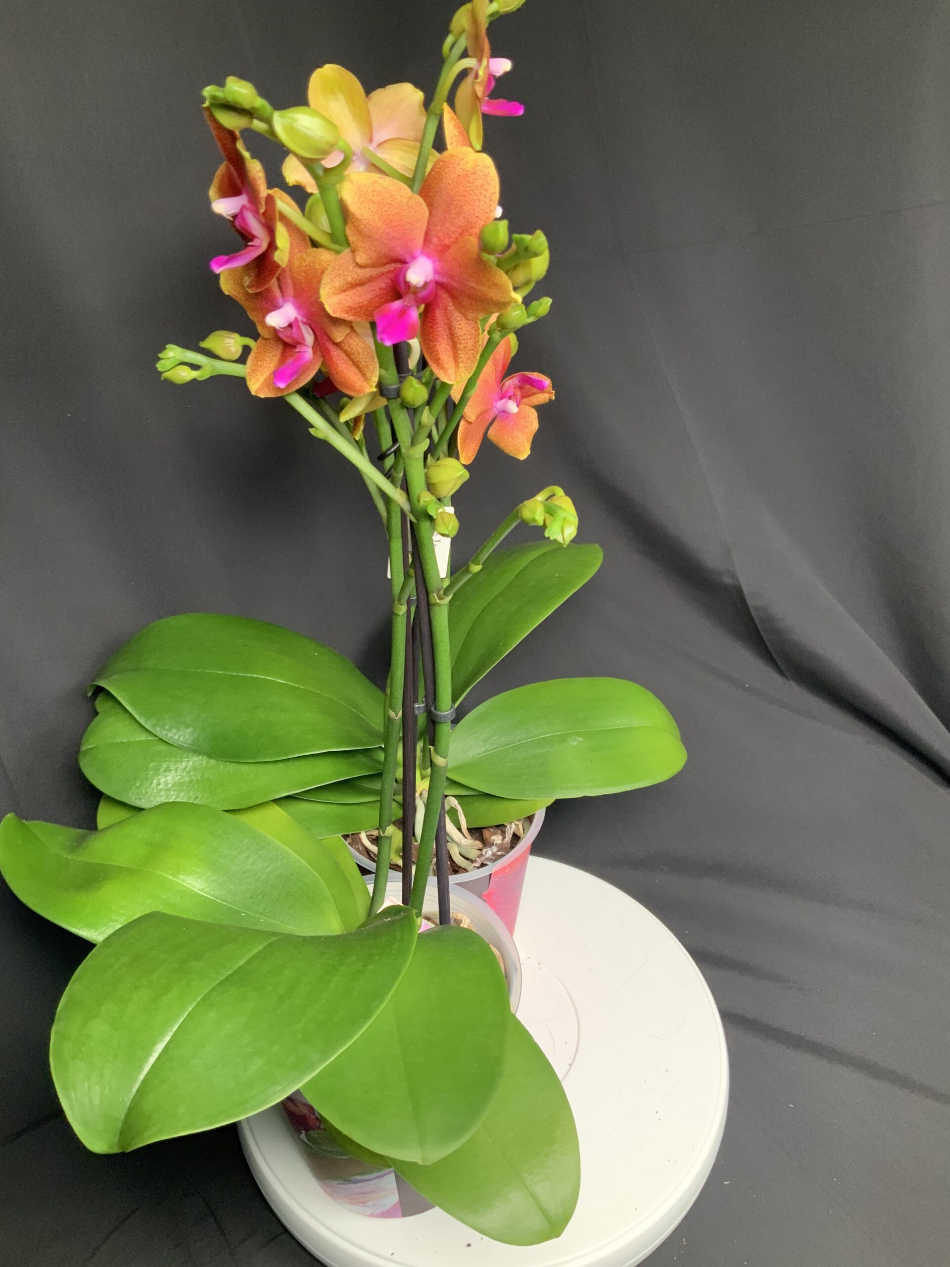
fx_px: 1061
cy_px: 634
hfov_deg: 48.2
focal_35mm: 29
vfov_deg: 61.7
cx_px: 475
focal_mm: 3
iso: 80
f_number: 1.8
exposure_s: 1/60
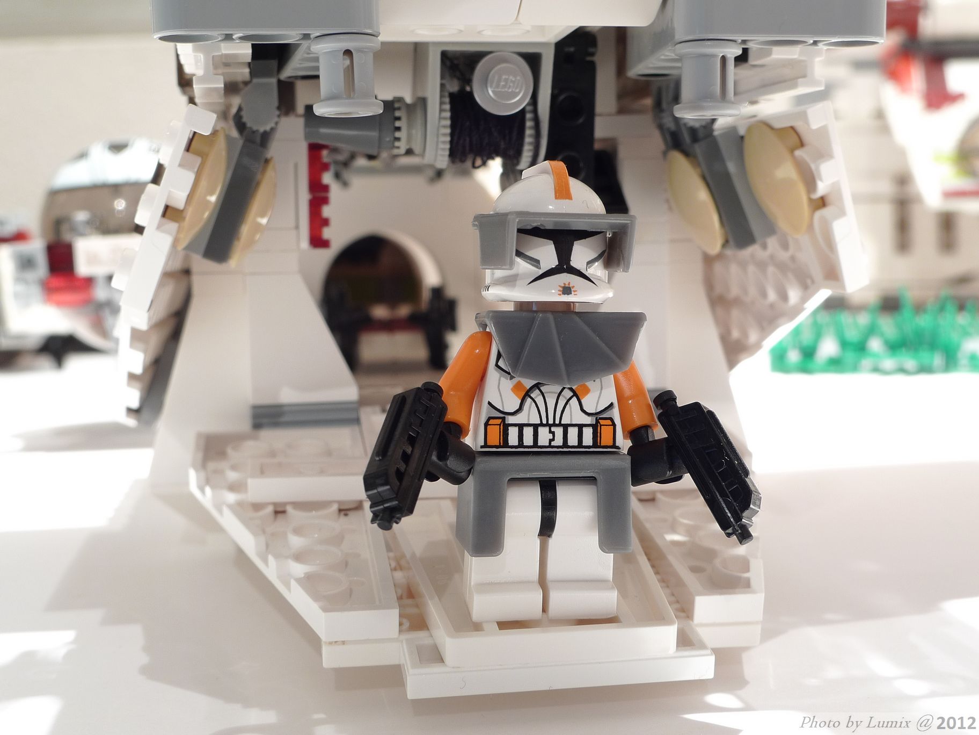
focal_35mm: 48
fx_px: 1358
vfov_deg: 30.3
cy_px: 368
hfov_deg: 39.7
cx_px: 490
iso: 80
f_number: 5.6
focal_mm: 10.2
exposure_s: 3.2
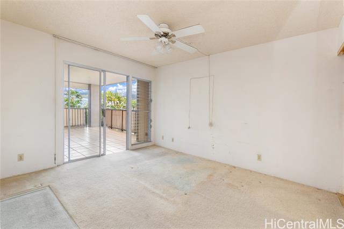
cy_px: 114
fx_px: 143
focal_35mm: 15
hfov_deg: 100.4
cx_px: 172
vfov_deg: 77.3
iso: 400
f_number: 8
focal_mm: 10
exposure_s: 1/40
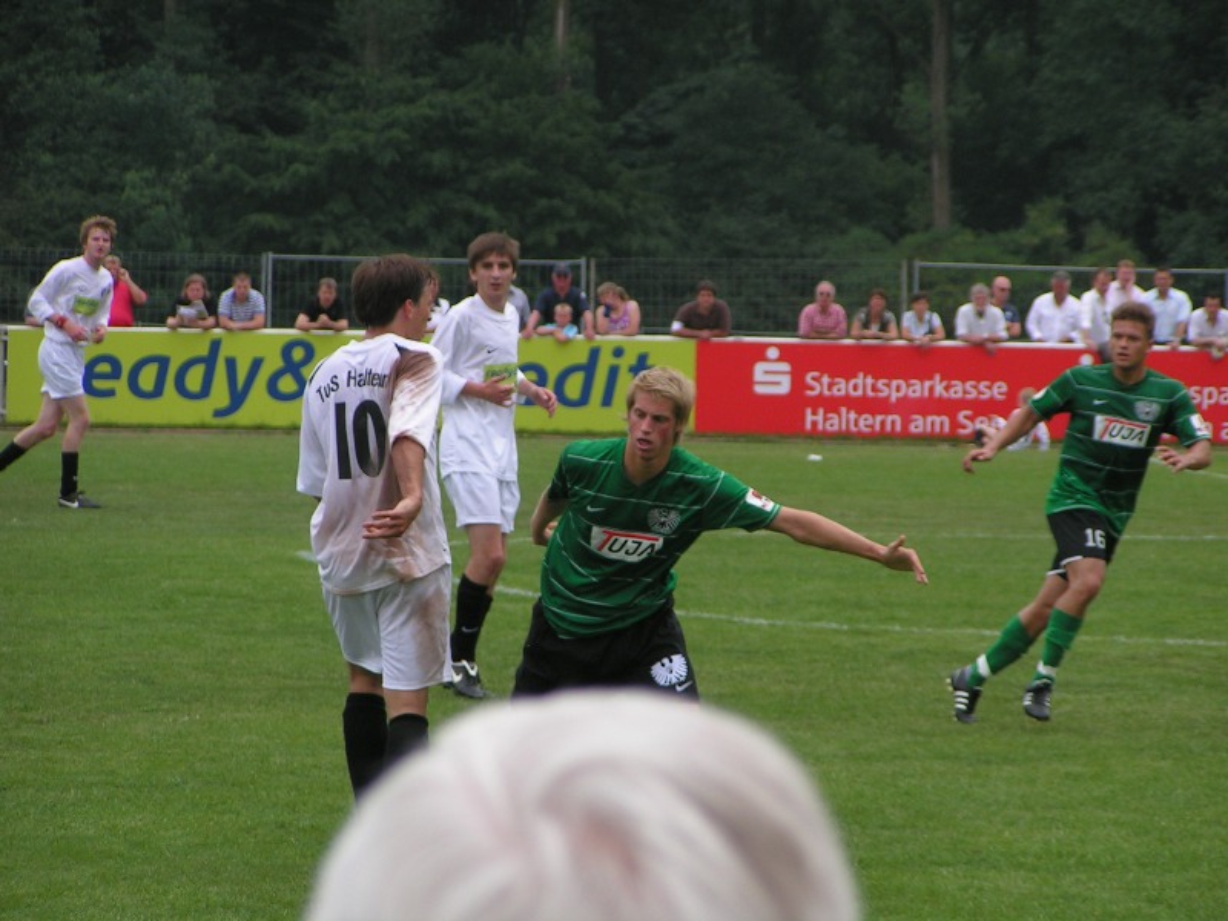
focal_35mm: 226
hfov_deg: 8.8
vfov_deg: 6.6
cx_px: 614
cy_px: 460
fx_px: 8017
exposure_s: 1/640
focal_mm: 34.5
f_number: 3.5
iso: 50
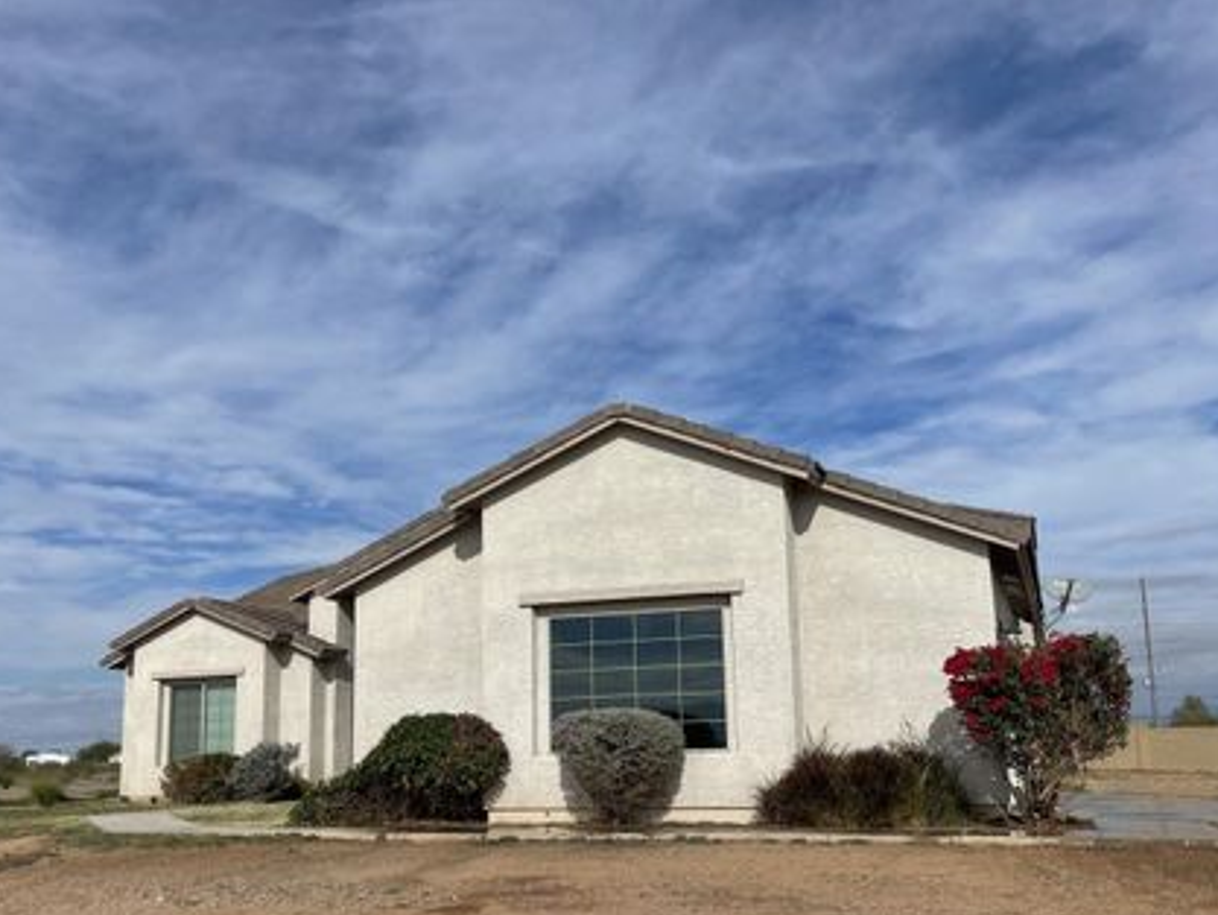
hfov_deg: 59.9
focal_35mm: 30
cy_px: 542
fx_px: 1056
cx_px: 622
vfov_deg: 46.6
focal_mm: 5.1
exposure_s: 1/7937
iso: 32
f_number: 1.6
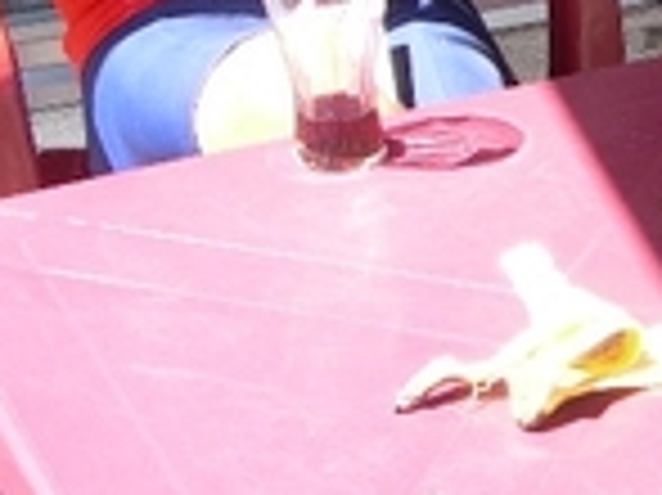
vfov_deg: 9.4
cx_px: 910
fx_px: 2962
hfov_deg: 12.3
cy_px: -166
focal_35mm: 155
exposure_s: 1/50.1
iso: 50
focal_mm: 7.8
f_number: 4.8
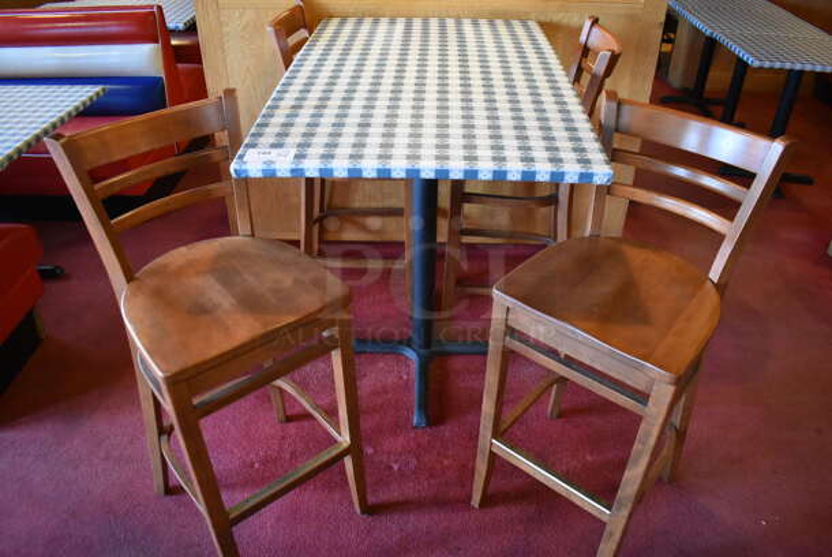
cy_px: 278
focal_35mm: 27
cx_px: 416
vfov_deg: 48.0
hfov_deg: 67.3
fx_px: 625
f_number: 3.5
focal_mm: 18
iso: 4000
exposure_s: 1/125
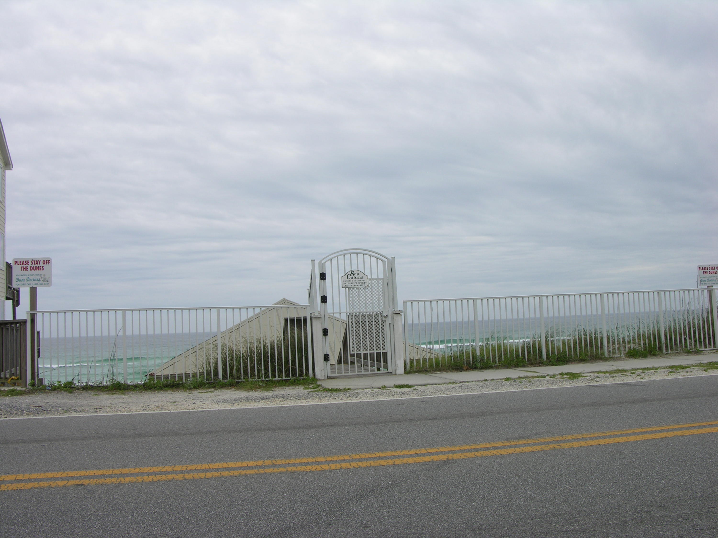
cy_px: 269
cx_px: 359
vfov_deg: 40.7
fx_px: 726
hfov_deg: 52.6
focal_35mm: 35
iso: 50
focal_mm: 8.9
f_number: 7.1
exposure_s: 1/258
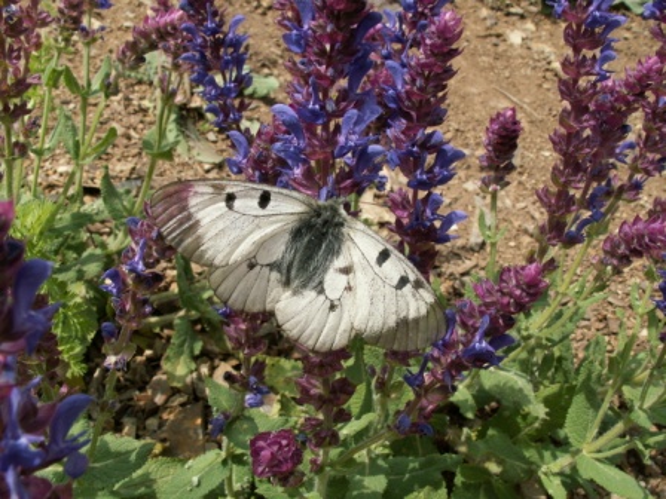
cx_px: 333
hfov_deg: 52.6
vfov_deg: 40.7
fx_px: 673
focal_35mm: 35
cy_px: 250
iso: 50
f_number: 6.3
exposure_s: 1/200
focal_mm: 5.86
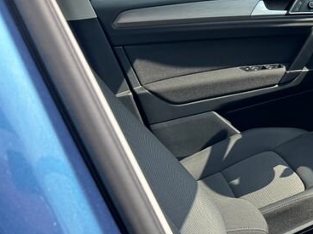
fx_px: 606
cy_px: 151
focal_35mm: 67
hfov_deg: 24.6
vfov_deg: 21.9
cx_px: 426
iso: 80
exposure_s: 1/812
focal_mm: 6.76
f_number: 1.78
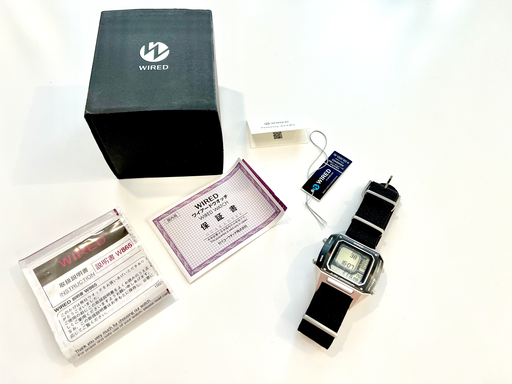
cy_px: 192
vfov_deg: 53.1
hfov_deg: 67.3
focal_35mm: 26
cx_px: 256
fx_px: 385
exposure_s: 1/100
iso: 80
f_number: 1.6
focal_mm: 5.1
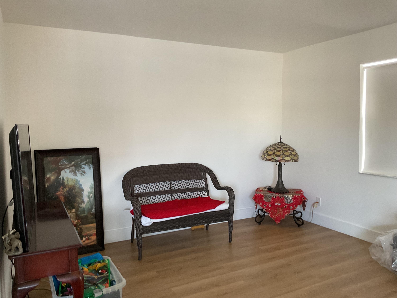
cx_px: 198
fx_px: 333
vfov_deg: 48.2
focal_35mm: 29
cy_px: 149
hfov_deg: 61.7
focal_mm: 3
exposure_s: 1/60
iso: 100
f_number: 1.8
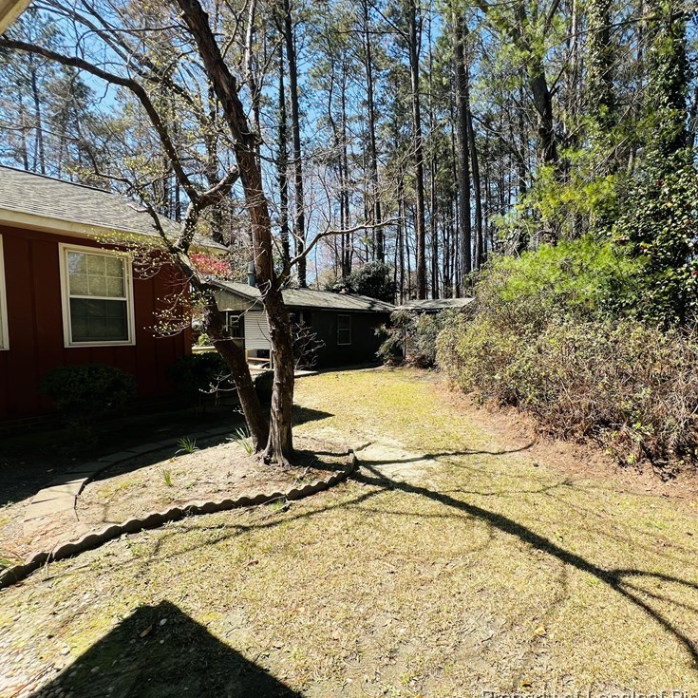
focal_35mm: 16
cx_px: 411
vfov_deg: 87.4
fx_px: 365
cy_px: 354
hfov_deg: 86.6
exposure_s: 1/619
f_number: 1.8
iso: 32
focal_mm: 1.57
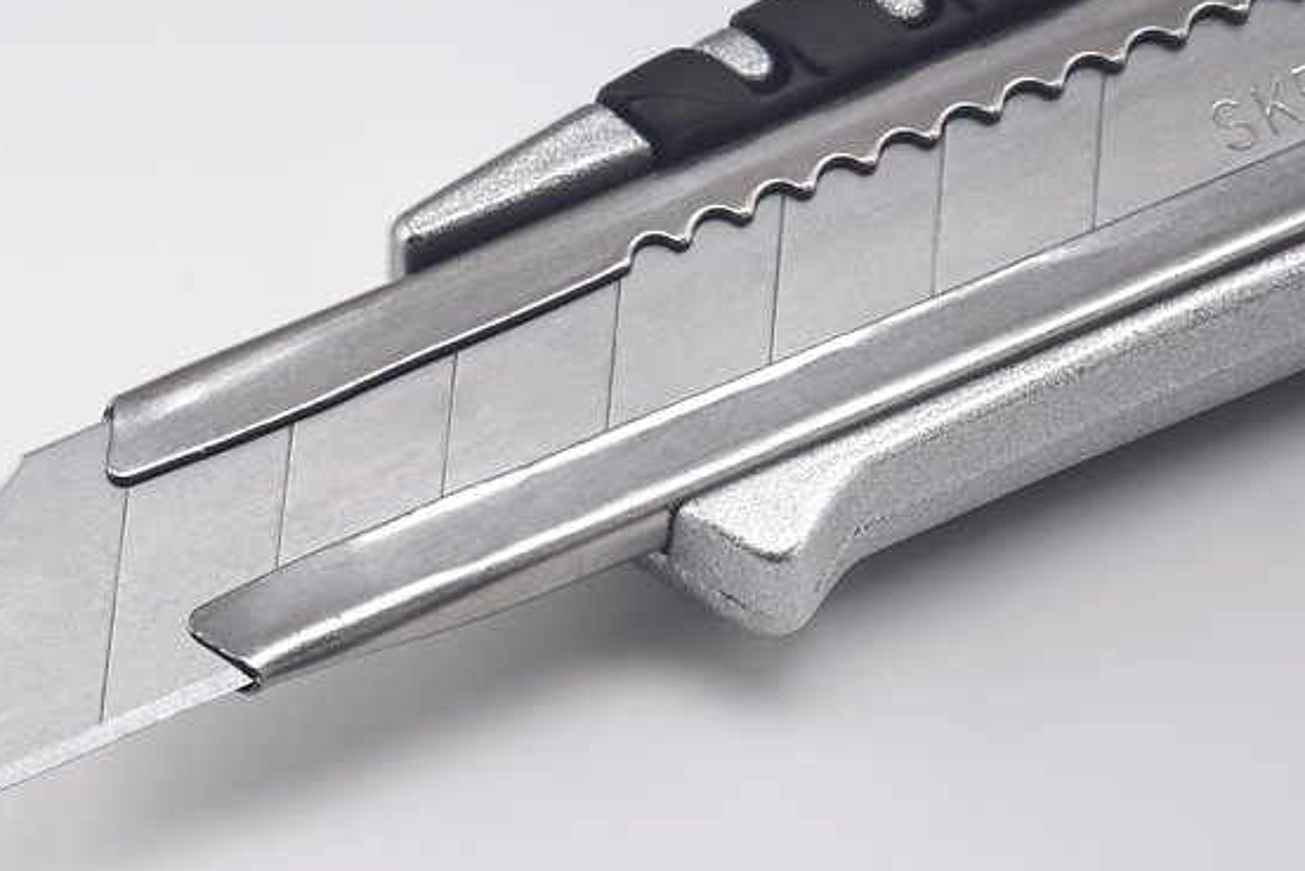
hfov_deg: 10.0
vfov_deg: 6.7
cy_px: 556
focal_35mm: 205
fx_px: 7433
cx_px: 165
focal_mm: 105
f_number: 20
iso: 125
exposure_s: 1/125
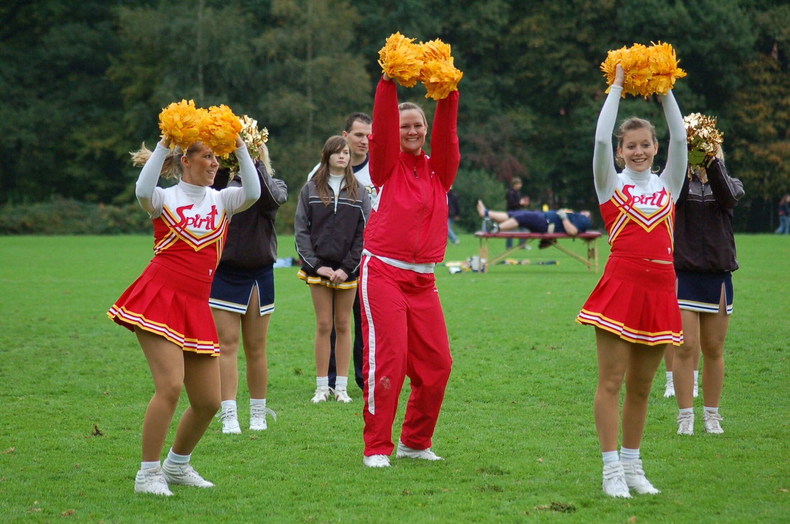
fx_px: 3943
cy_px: 262
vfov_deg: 7.6
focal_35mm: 180
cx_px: 395
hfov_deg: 11.4
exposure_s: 1/500
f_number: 4.2
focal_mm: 120
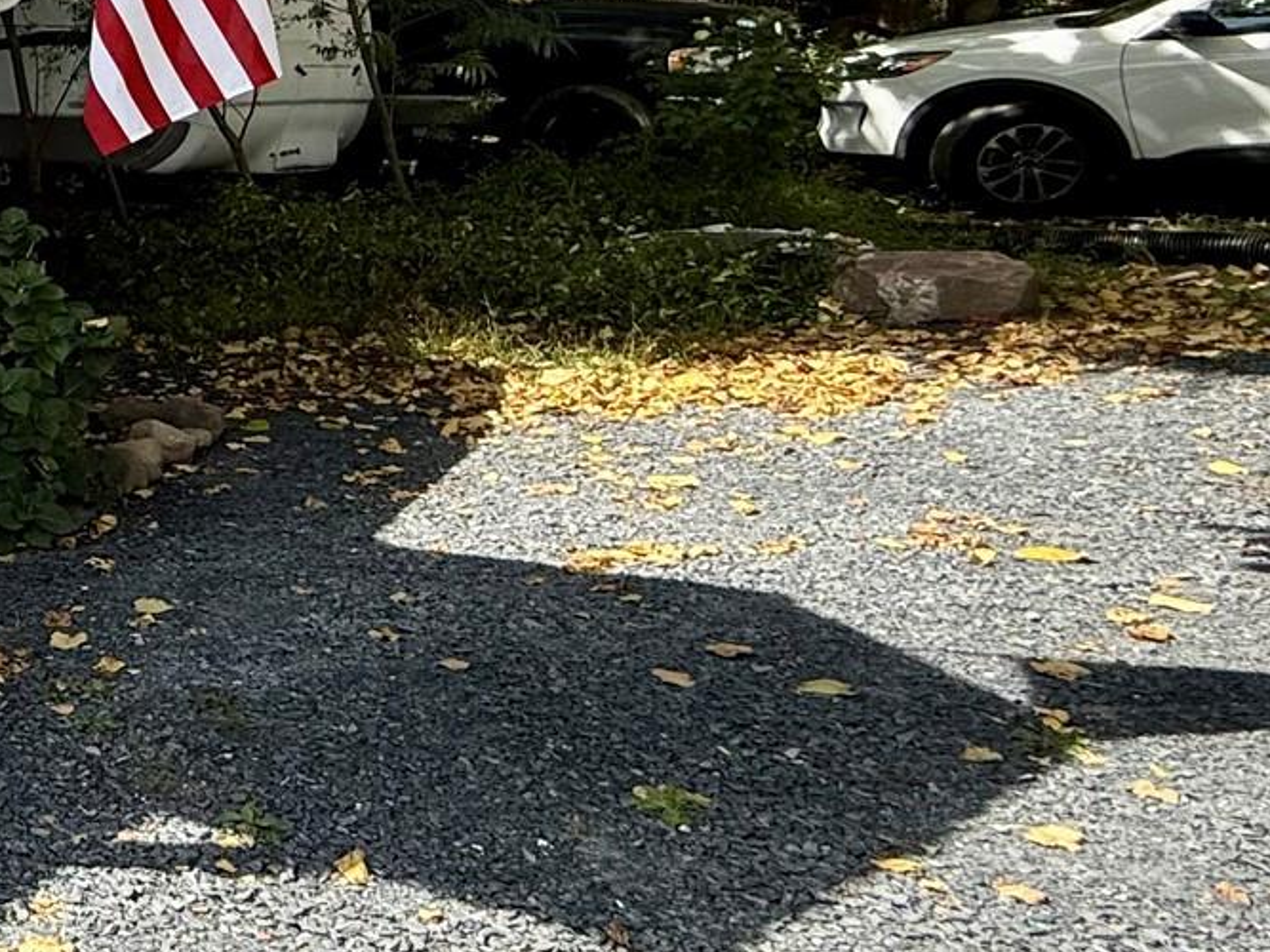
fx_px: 1577
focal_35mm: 43
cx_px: -647
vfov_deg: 32.1
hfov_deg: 28.2
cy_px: 109
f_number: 2.2
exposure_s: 1/651
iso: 64
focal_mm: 2.22
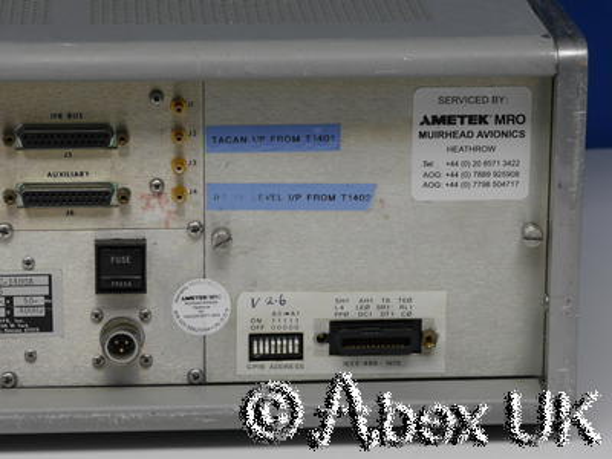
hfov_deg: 12.8
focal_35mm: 154
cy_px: 230
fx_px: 2723
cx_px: 306
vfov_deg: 9.6
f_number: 11
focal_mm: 77
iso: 400
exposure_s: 1/20
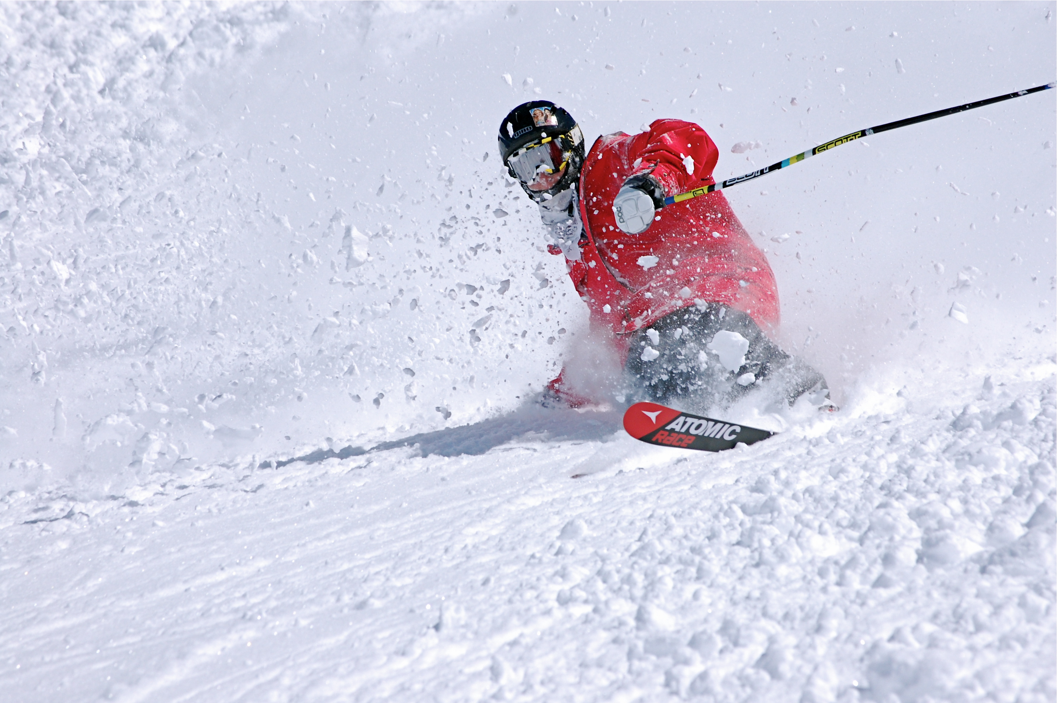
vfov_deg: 6.8
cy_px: 352
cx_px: 528
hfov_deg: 10.2
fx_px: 5940
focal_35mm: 202
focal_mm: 135
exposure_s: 1/3200
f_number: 10
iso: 800
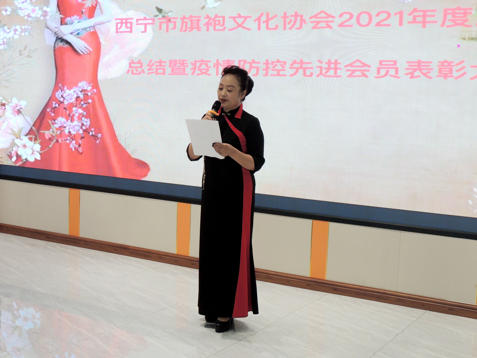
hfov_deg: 37.5
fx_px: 703
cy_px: 181
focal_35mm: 51
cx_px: 239
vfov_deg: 28.6
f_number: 3.6
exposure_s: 1/50
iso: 180
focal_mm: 8.9
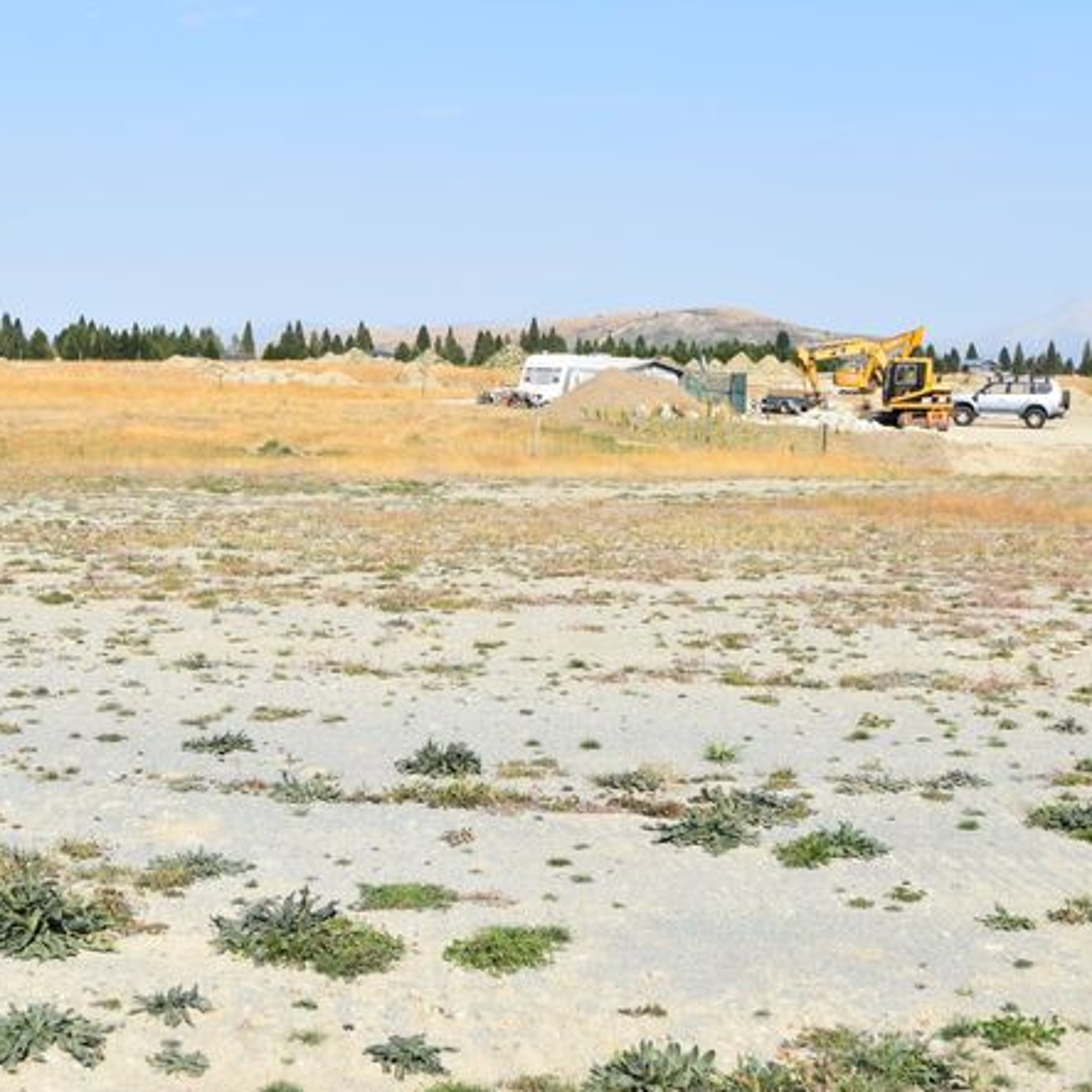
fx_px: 1892
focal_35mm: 53
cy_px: 476
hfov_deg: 31.7
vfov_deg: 32.2
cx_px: 303
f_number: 10
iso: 200
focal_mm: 24
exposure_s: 1/400
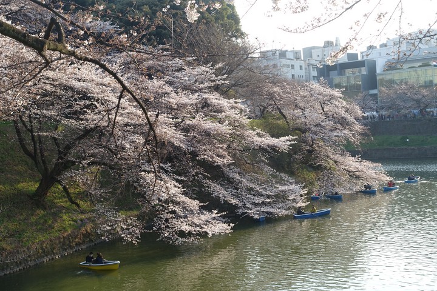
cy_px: 146
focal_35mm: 53
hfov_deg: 37.5
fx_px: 643
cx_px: 218
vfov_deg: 25.5
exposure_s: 1/320
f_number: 4
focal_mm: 19.48
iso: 125
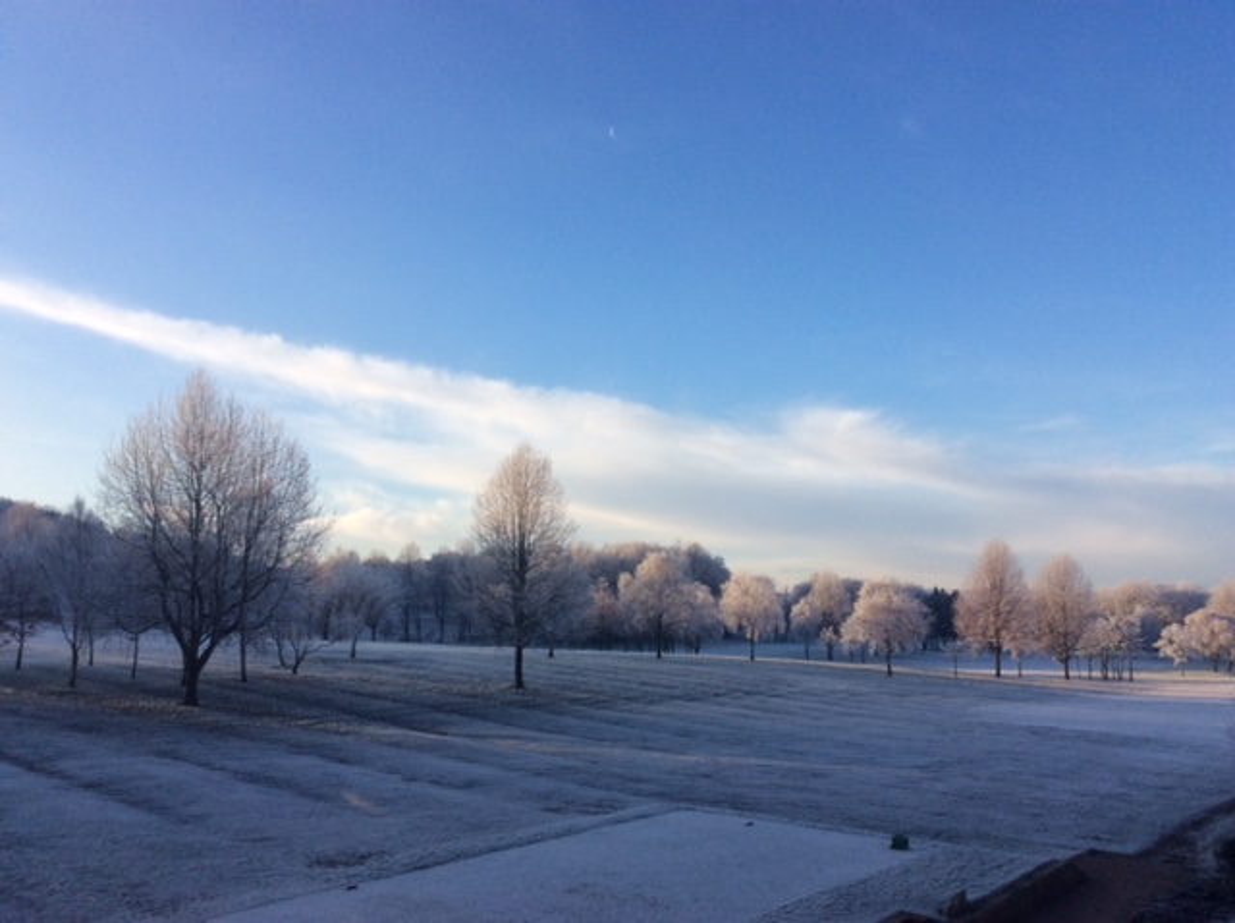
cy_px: 462
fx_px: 1140
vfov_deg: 44.1
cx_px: 618
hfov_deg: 56.9
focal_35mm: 32
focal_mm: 3.3
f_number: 2.4
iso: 32
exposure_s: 1/937
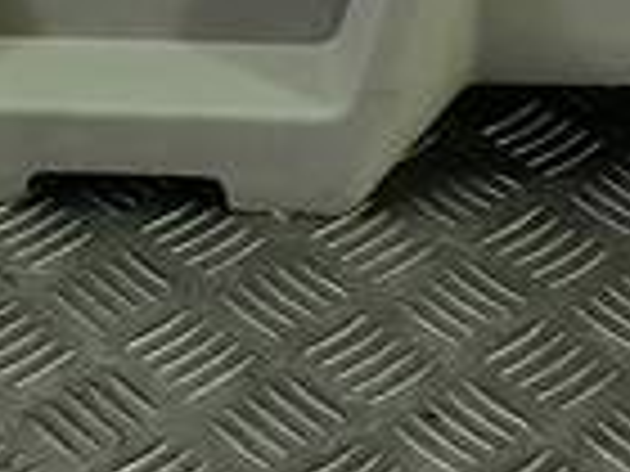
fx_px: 3331
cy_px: -845
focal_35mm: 183
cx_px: 130
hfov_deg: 10.8
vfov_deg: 7.3
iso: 32
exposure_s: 1/50
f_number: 1.8
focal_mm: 4.6
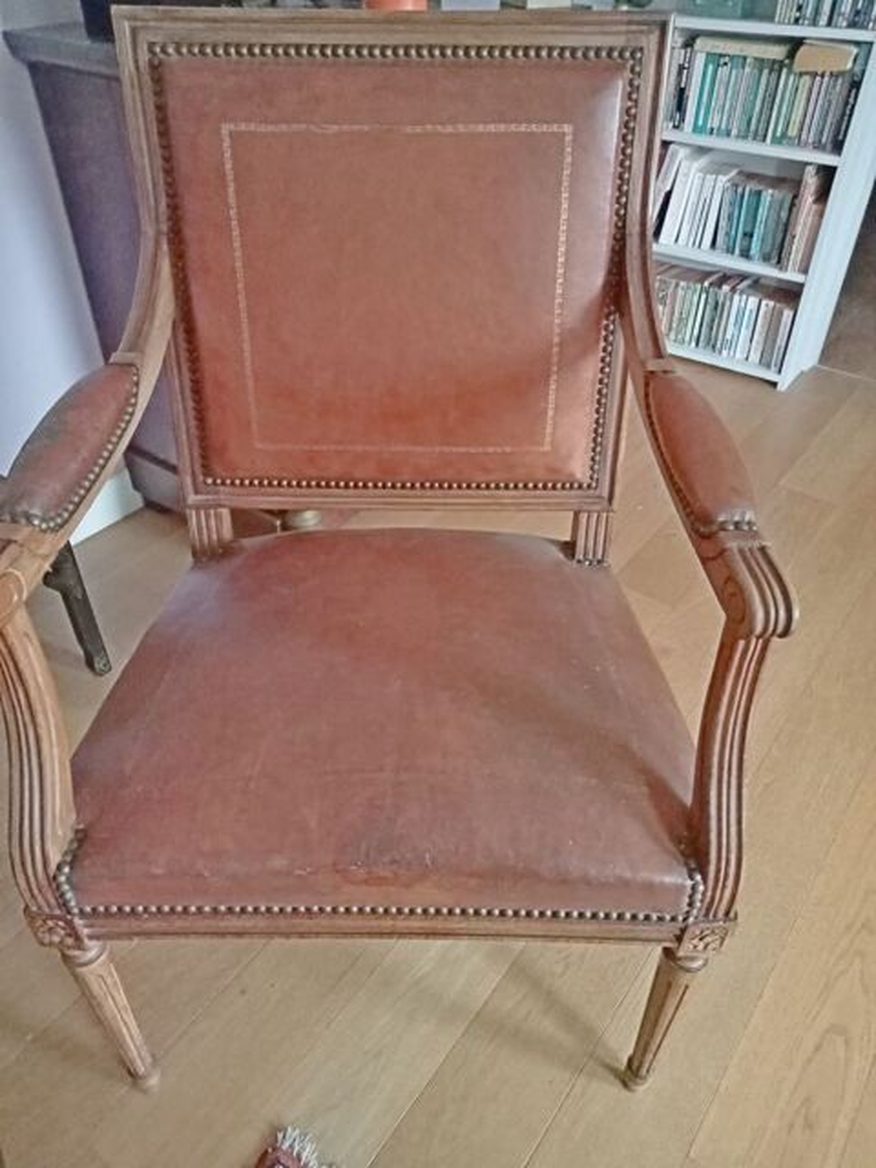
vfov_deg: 63.4
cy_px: 584
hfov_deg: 49.7
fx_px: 945
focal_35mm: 28
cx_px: 438
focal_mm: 3.46
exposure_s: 1/25
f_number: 2.2
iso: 3982
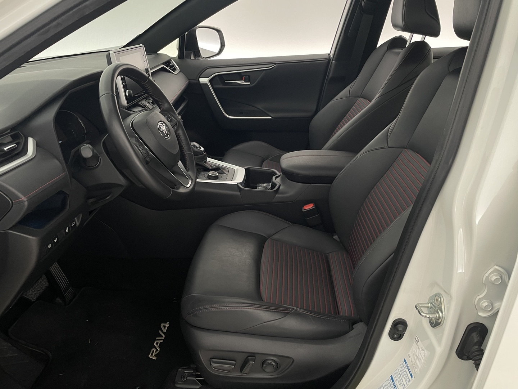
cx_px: 259
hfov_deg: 67.3
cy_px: 194
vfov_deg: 53.1
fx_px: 389
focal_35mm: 26
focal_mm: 4.2
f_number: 1.6
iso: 320
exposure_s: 1/50
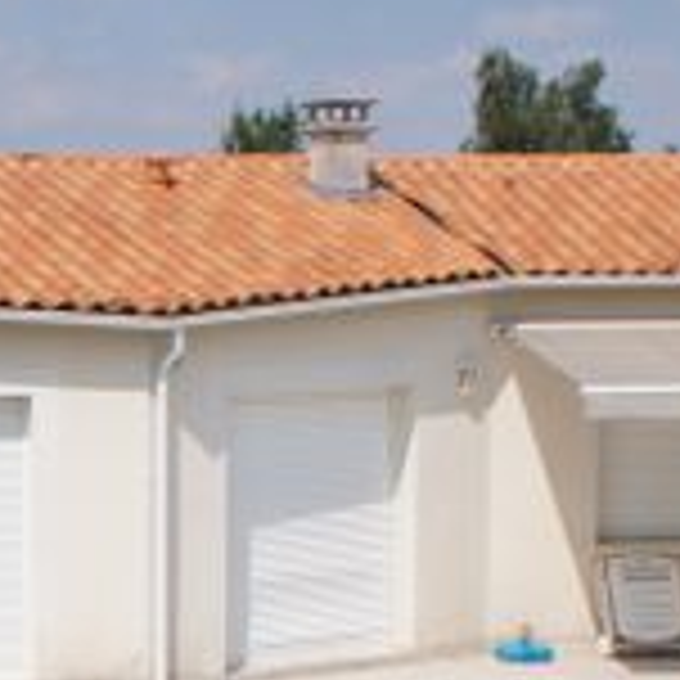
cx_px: -140
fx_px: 2245
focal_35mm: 101
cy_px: 646
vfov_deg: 16.9
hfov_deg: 16.5
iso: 100
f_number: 10
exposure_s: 1/250
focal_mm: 20
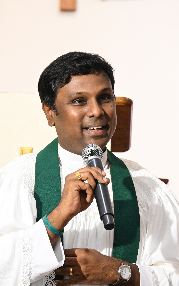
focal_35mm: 306
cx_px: 64
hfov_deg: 4.3
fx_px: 2389
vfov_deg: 6.9
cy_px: 143
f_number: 6.3
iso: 7200
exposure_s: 1/125
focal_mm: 200
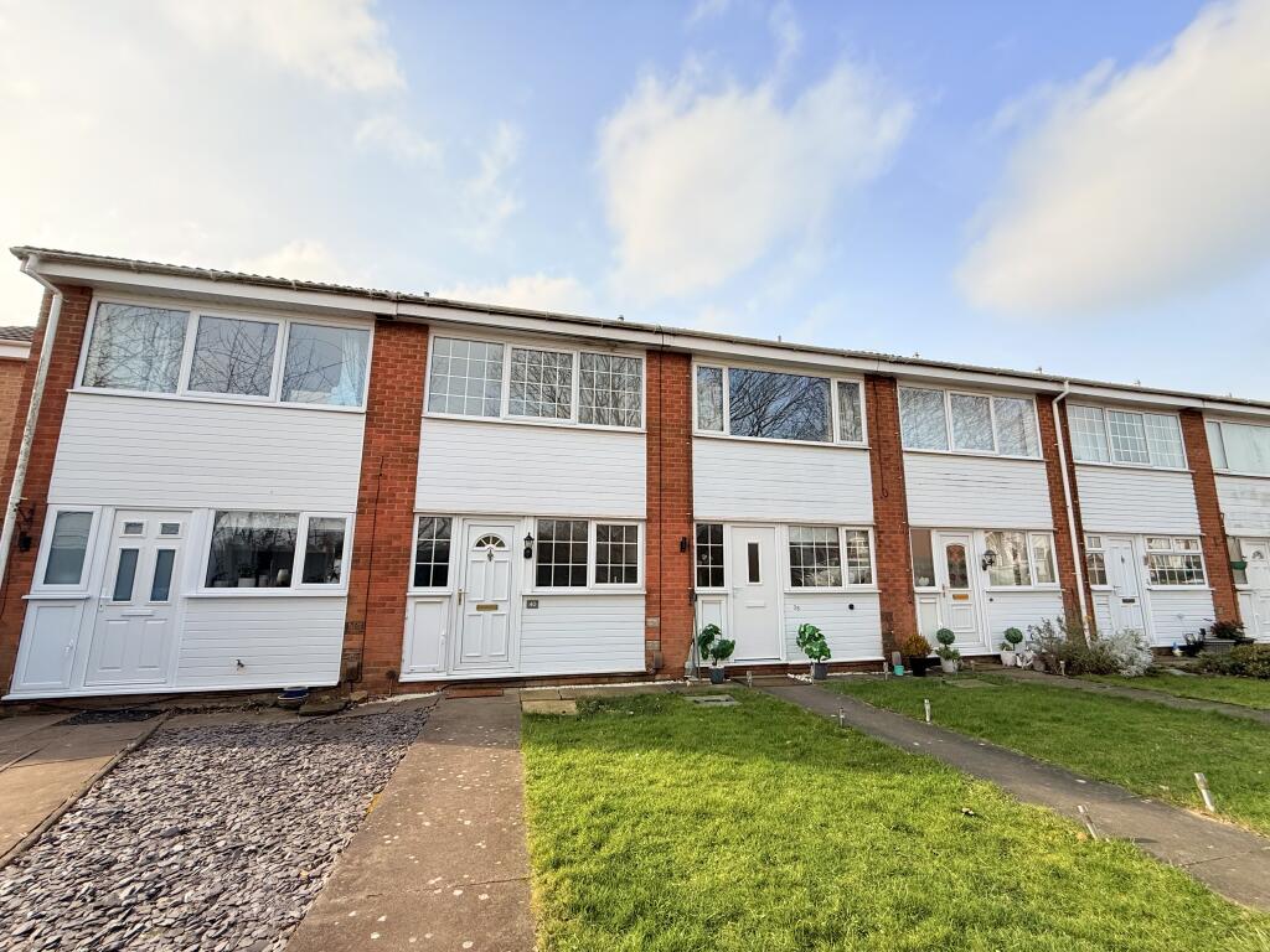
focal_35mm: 14
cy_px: 476
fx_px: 514
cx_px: 635
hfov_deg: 102.1
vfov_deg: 85.7
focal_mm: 2.22
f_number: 2.2
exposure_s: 1/1145
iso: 50
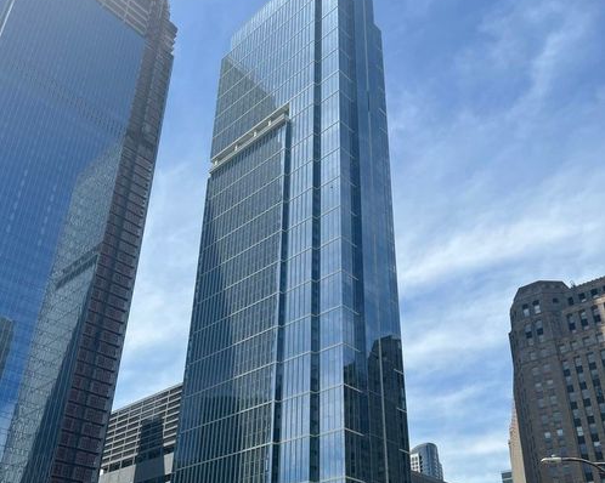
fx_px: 609
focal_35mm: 34
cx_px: 302
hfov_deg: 52.9
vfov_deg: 42.9
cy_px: 309
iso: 50
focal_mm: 5.7
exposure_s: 1/5319
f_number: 1.5
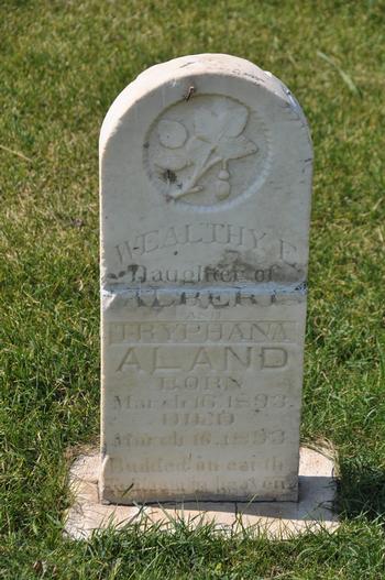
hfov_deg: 9.6
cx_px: 192
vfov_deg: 14.4
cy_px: 290
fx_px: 2292
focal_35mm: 142
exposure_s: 1/1000
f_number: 8
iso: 200
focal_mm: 95
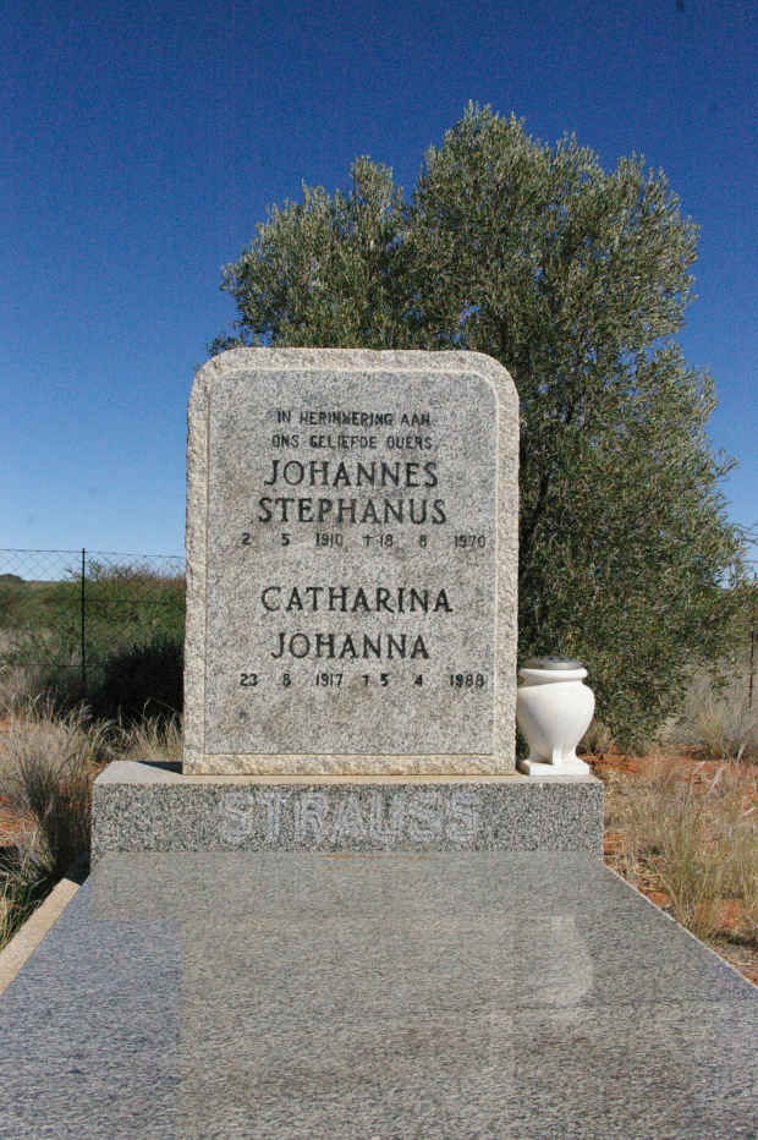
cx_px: 379
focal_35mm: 36
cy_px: 570
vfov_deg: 53.2
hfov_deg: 36.8
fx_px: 1139
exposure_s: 1/4000
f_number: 13
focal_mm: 24
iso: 3200
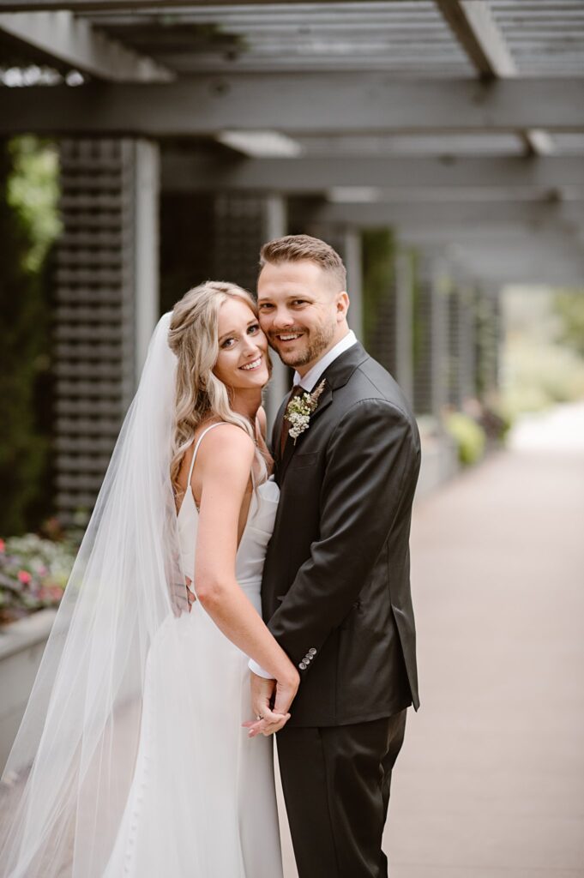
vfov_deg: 23.9
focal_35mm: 85
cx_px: 292
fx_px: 2072
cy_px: 439
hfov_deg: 16.0
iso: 640
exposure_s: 1/320
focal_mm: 85
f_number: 2
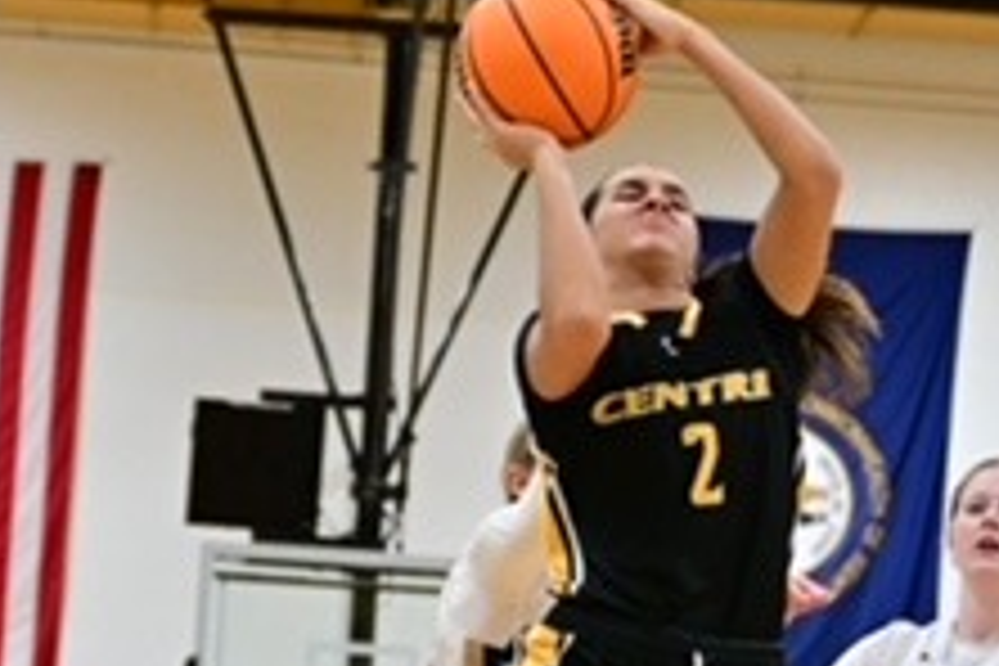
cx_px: 684
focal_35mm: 199
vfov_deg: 6.9
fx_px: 5522
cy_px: 472
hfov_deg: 10.3
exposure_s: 1/1000
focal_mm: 46
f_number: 2.8
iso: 2500
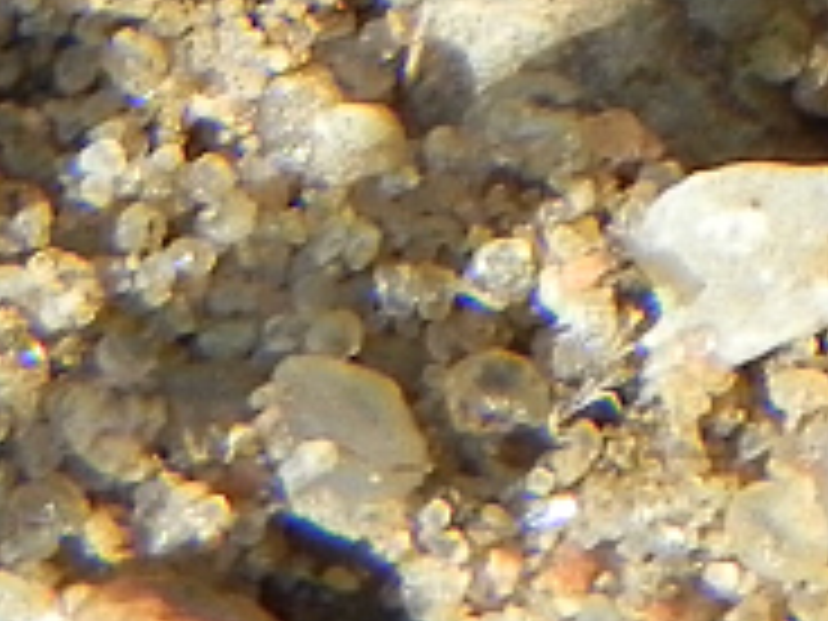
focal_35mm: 584
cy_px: -752
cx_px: 2228
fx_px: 13969
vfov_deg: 2.5
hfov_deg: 3.3
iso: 160
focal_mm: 18.8
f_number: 6.3
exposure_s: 1/346
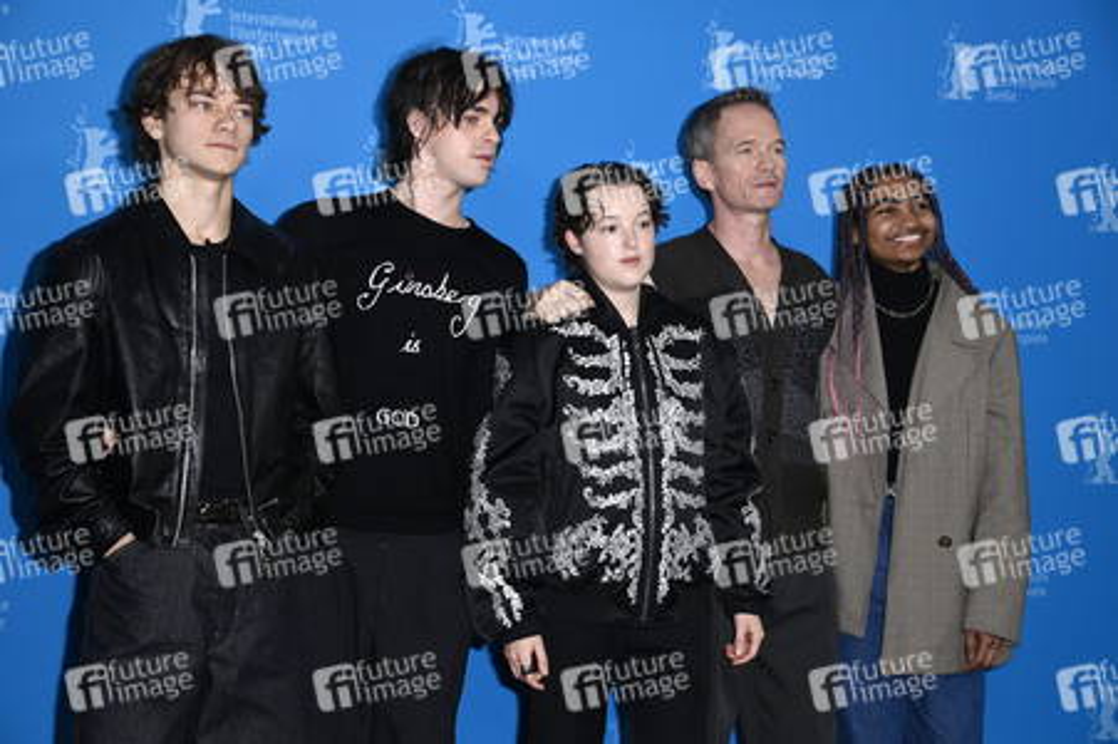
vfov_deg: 20.9
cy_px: 372
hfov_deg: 31.0
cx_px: 559
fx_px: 2017
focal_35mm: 65
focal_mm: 65
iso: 500
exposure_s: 1/250
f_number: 5.6
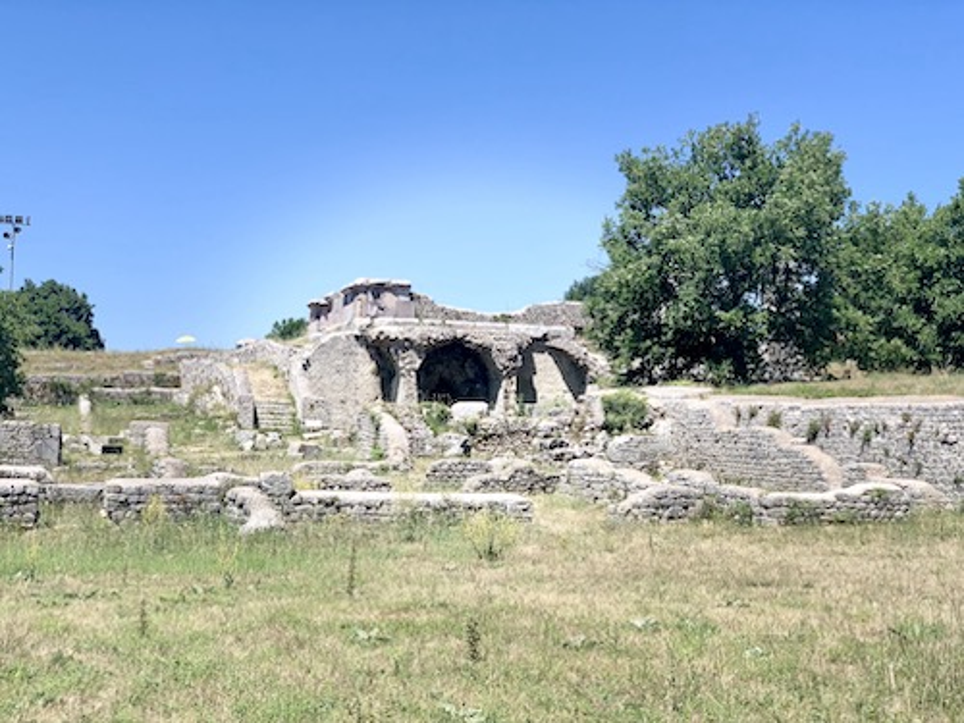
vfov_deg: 28.0
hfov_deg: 36.8
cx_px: 482
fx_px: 1448
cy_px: 362
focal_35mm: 52
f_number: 2.4
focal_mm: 6
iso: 16
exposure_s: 1/1199
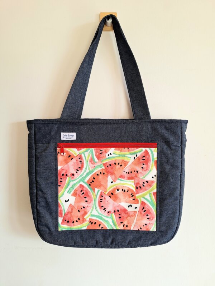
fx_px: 190
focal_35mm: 23
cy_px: 143
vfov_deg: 73.9
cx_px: 108
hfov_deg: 58.9
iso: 50
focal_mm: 5.54
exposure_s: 1/50
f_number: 1.8
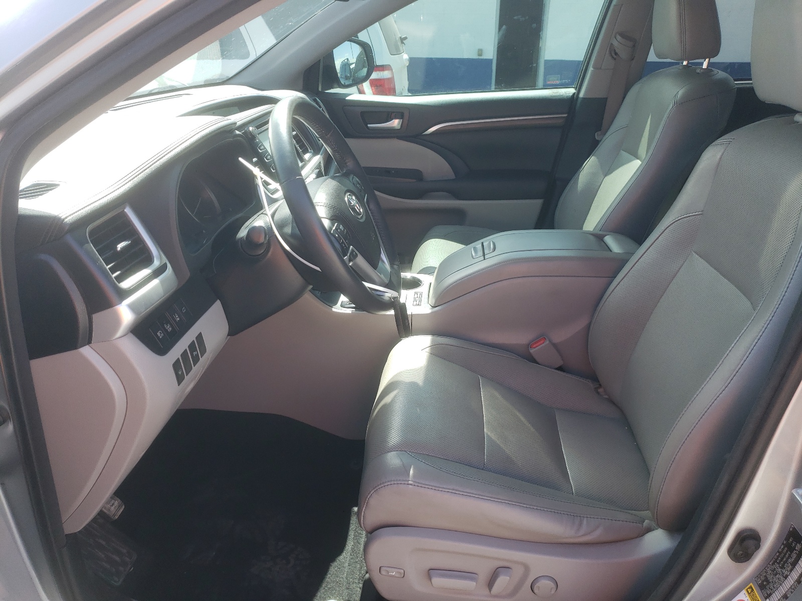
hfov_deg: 67.3
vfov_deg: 53.1
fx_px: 602
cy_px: 300
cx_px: 401
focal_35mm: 26
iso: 50
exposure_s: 1/417
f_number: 1.5
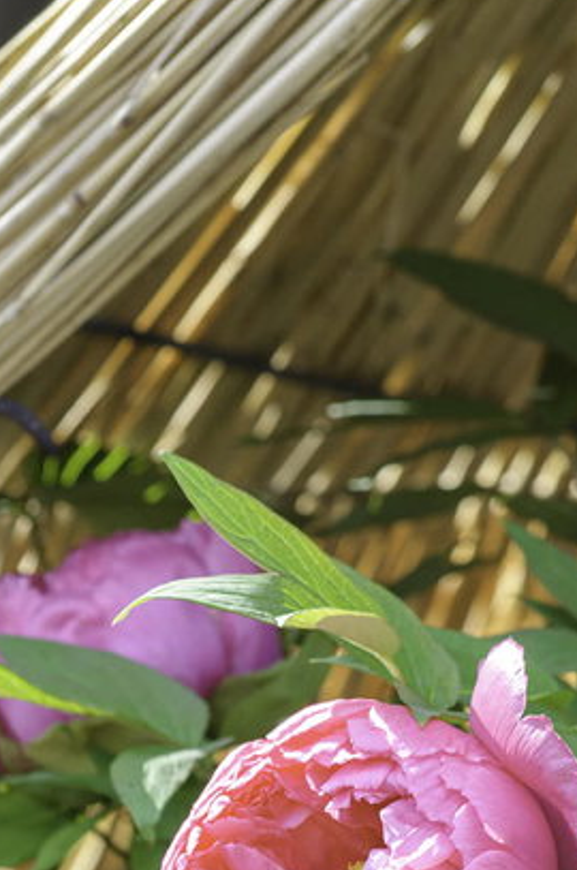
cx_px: 237
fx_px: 10035
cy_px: 737
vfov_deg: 5.0
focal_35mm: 416
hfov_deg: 3.3
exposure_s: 1/160
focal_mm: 150
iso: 400
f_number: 9
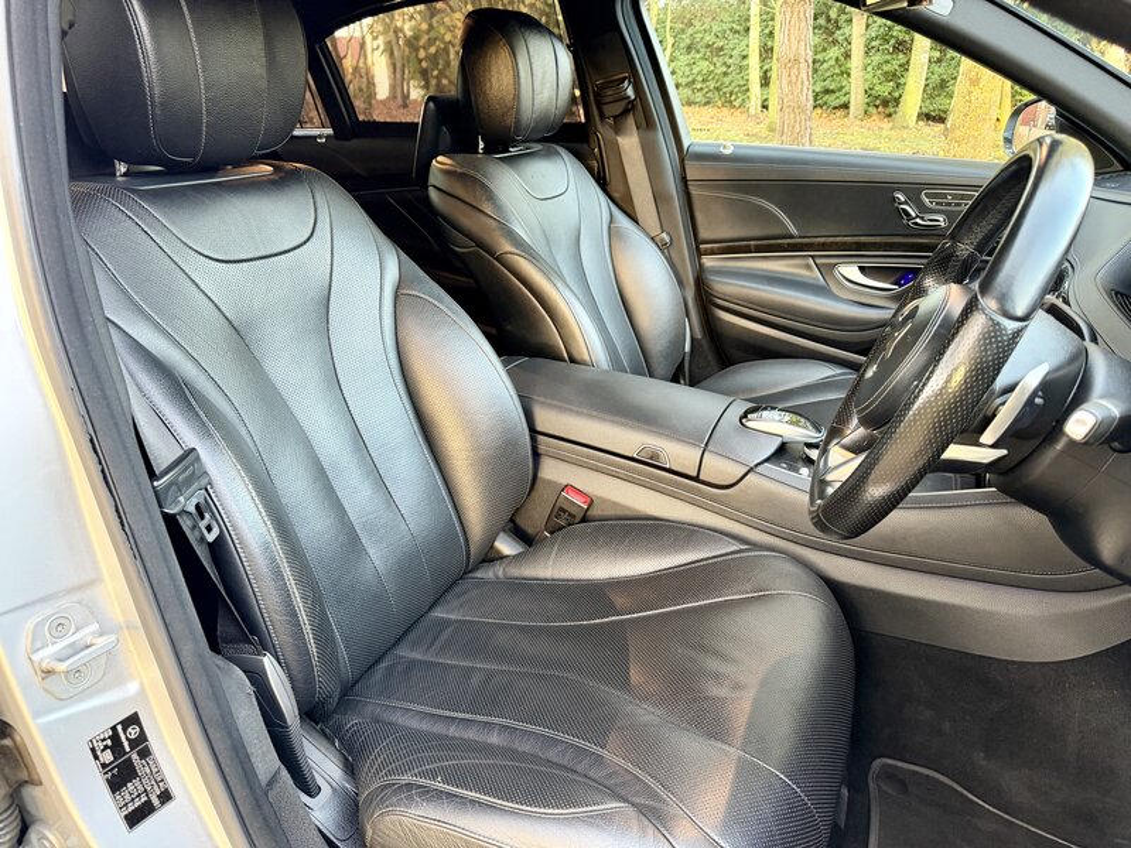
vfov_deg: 56.8
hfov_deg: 71.6
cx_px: 566
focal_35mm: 24
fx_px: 784
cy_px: 424
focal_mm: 6.76
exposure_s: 1/60
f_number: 1.78
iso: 320
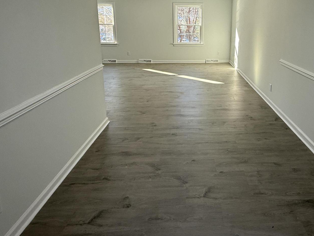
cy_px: 60
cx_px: 204
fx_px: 209
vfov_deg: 56.1
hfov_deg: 72.1
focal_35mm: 23
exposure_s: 1/120
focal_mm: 2.22
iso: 80
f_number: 2.2
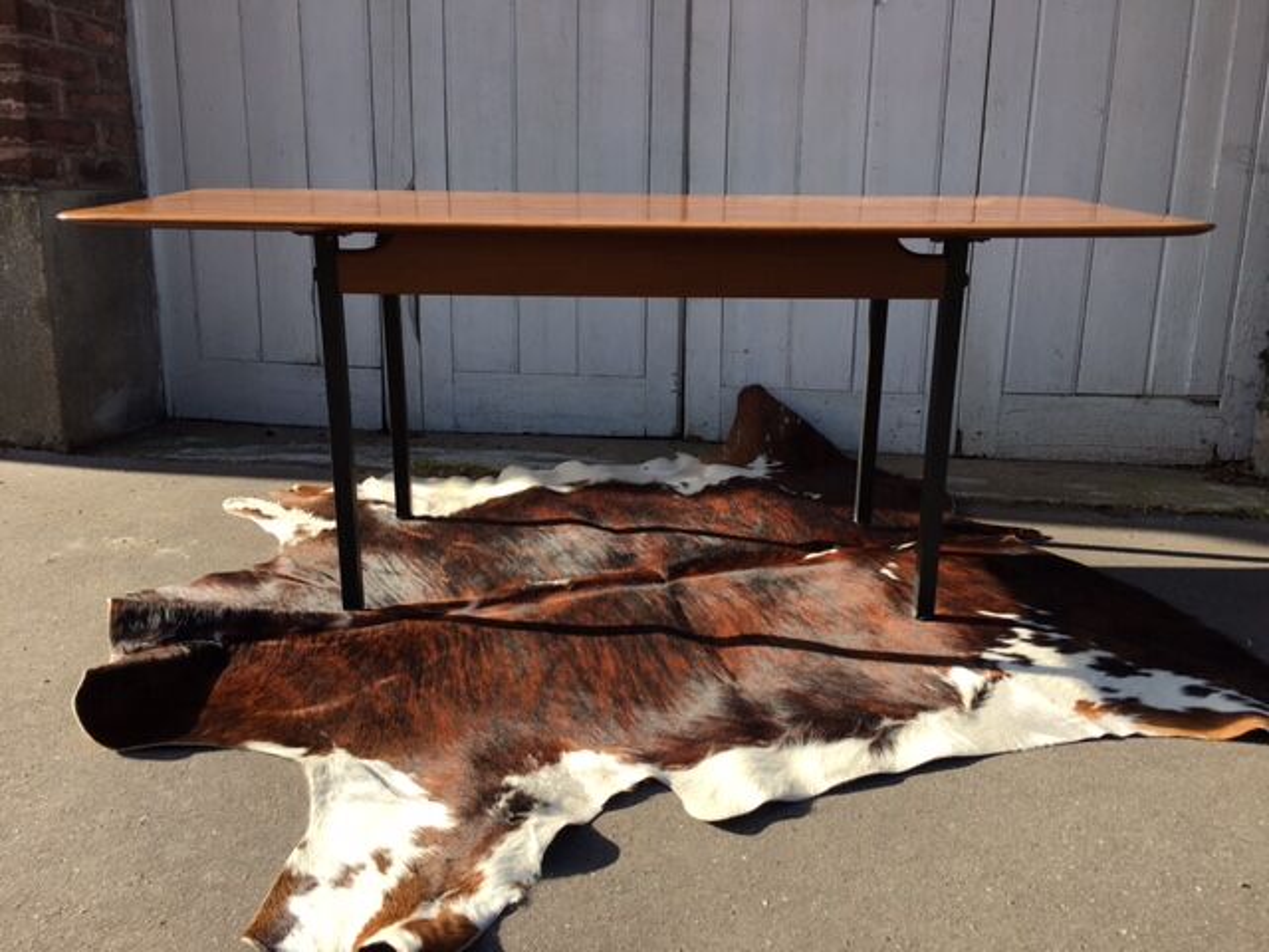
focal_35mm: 29
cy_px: 476
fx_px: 1063
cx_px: 634
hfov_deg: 61.7
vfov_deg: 48.2
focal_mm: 4.15
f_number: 2.2
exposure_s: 1/569
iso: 25
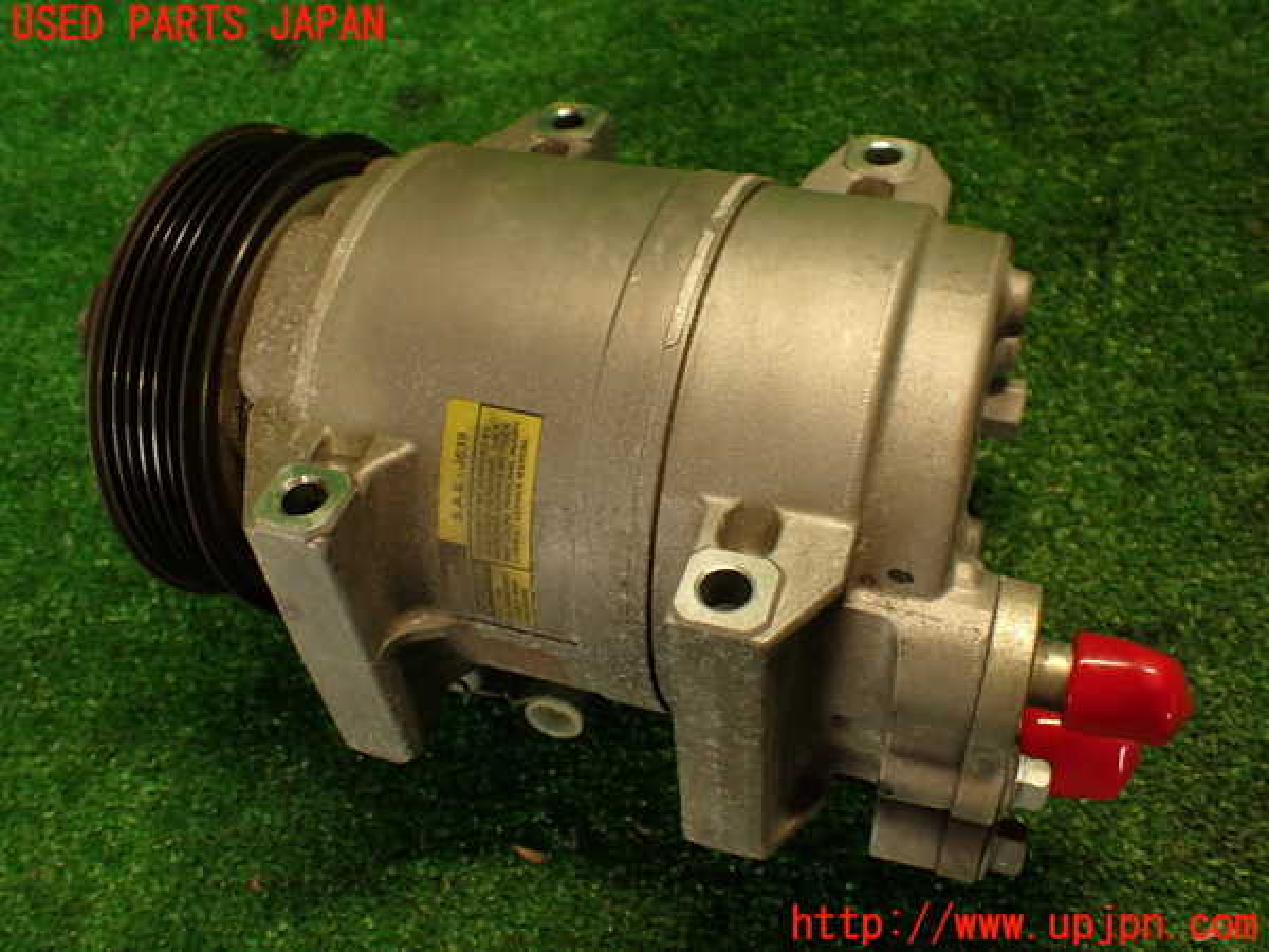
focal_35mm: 32
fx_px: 1173
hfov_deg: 56.8
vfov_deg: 44.2
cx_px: 634
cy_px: 476
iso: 200
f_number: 2.4
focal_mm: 5.79
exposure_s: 1/30
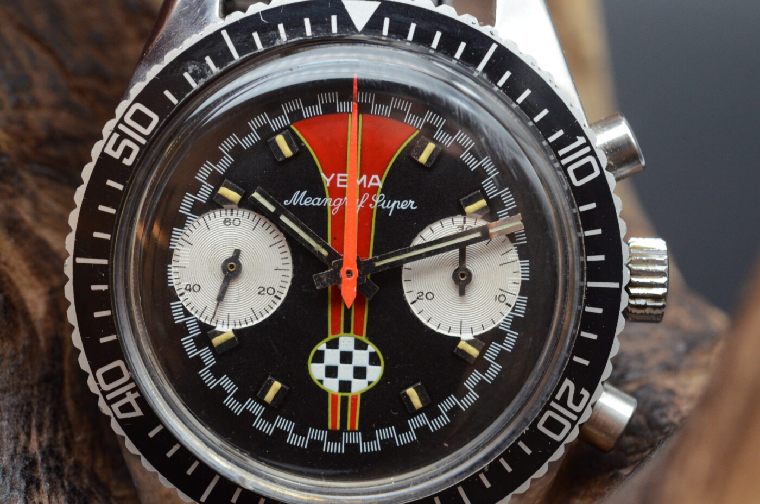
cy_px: 252
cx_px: 380
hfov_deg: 22.7
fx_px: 1897
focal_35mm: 90
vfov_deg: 15.1
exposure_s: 1/30
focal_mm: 60
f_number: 9
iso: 1600
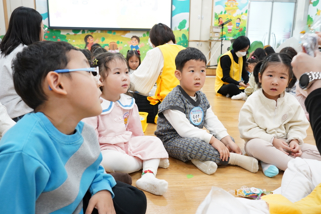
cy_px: 110
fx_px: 259
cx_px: 159
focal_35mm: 29
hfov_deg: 63.7
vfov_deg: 45.0
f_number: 5.6
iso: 2500
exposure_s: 1/60
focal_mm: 28
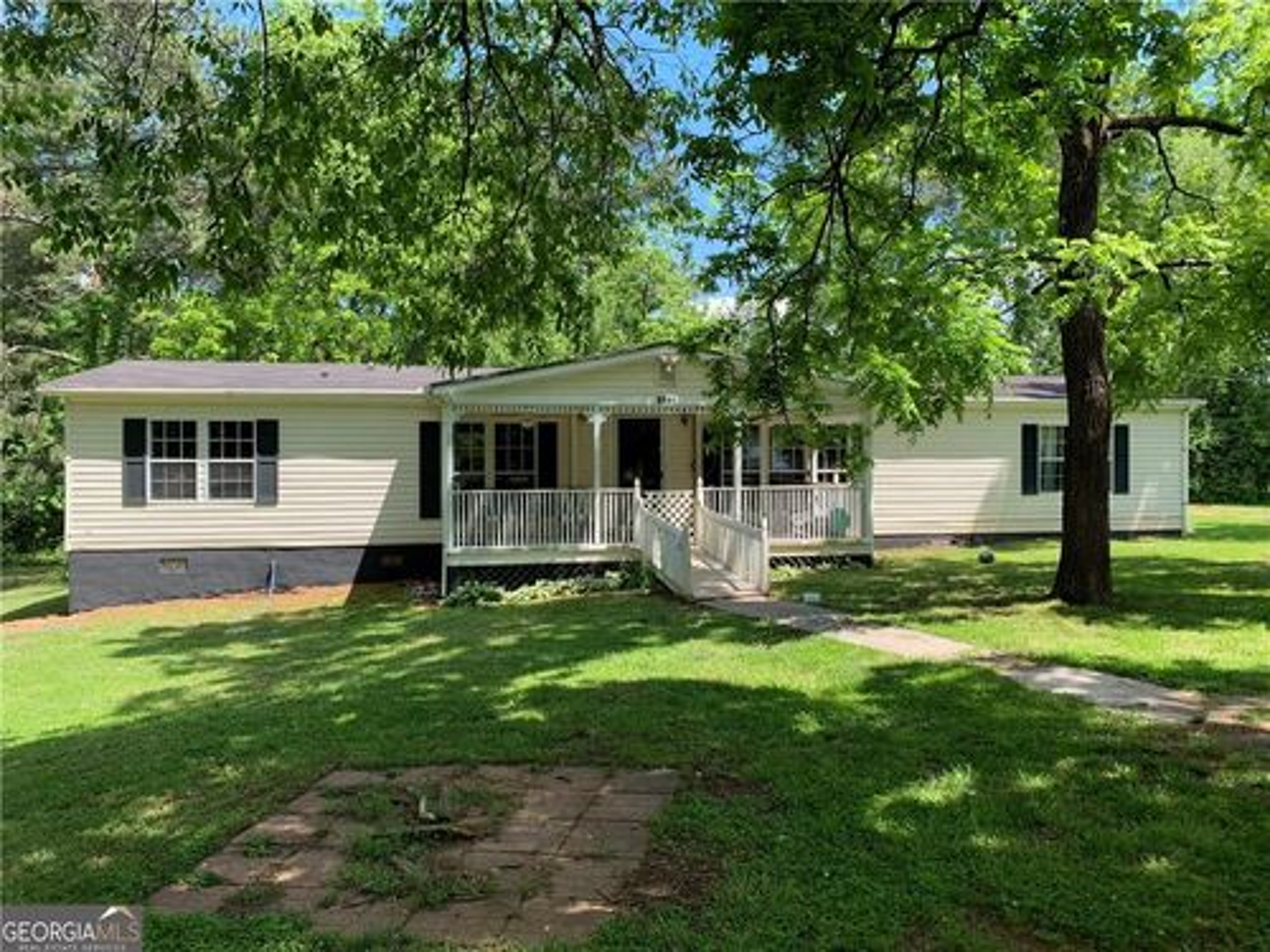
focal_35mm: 26
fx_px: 954
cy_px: 476
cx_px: 635
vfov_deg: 53.1
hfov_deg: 67.3
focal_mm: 4.25
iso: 25
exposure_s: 1/570
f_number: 1.8
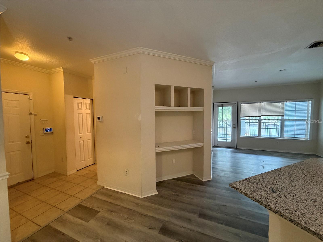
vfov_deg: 85.7
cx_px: 162
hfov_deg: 102.1
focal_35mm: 14
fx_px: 131
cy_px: 121
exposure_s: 1/60
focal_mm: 2.22
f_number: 2.2
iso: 500
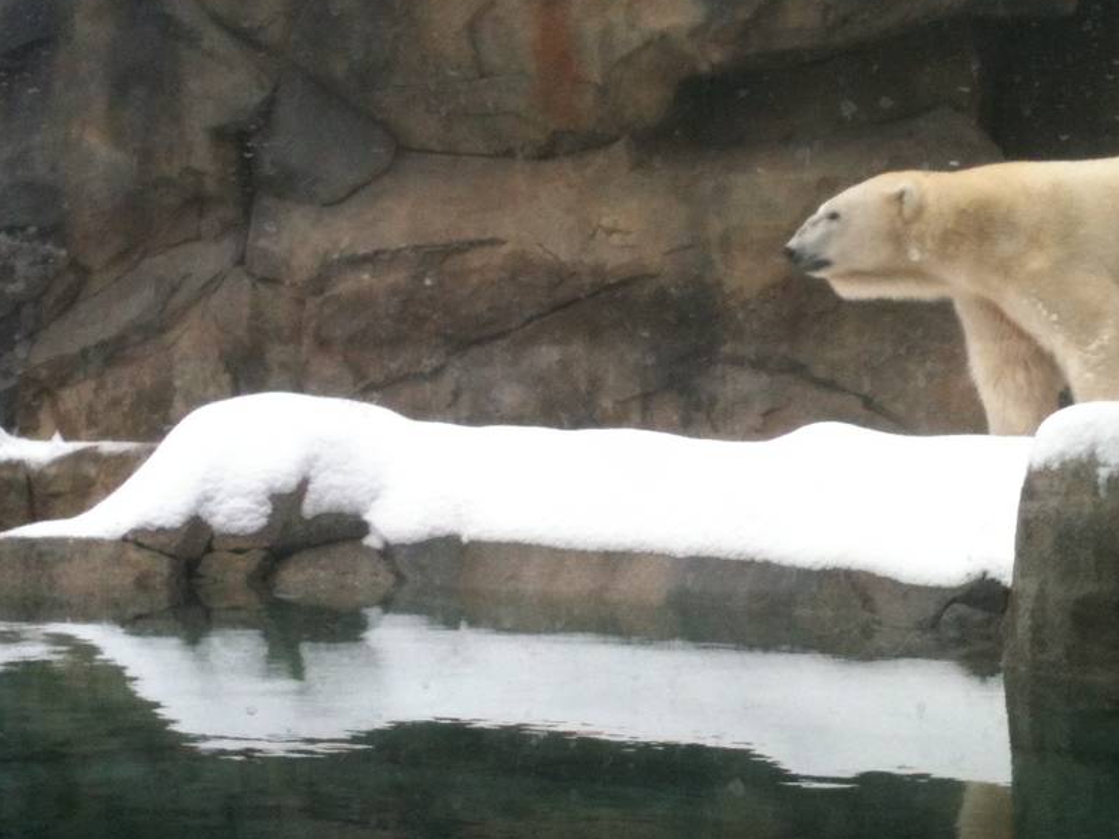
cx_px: 655
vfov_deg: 20.7
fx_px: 2296
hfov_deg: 27.4
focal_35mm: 71
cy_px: 424
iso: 80
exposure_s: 1/120
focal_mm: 3.85
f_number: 2.8
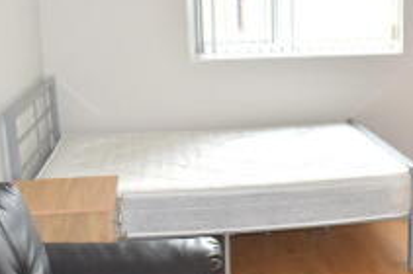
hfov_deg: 32.4
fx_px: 699
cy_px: 160
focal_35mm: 61
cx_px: 299
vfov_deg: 22.2
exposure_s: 1/125
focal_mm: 18
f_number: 5.6
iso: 500
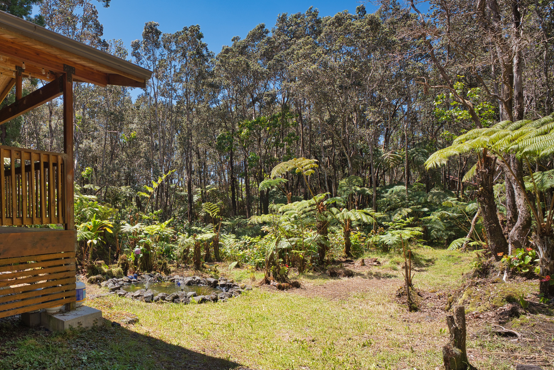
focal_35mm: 21
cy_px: 211
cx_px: 148
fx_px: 323
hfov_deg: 76.1
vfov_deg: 59.3
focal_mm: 14
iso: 50
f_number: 4
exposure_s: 1/250
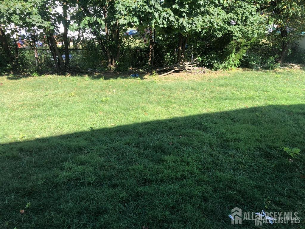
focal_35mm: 28
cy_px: 114
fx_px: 247
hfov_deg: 63.4
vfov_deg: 49.7
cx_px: 152
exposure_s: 1/422
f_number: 1.8
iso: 20
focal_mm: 3.99
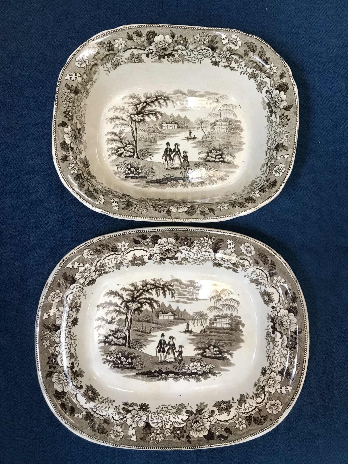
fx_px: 375
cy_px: 232
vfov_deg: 63.4
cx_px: 174
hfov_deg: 49.7
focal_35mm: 28
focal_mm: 3.99
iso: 25
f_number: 1.8
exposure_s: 1/33
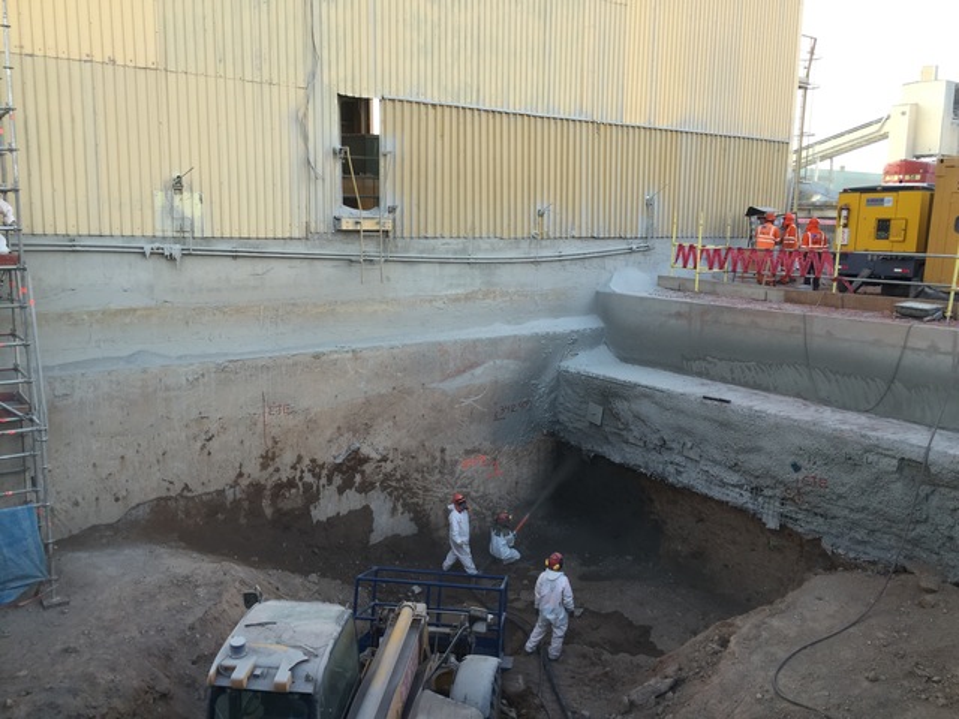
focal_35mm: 29
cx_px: 480
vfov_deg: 48.2
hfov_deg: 61.7
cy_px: 360
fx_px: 803
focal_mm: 4.15
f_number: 2.2
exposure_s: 1/120
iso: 32
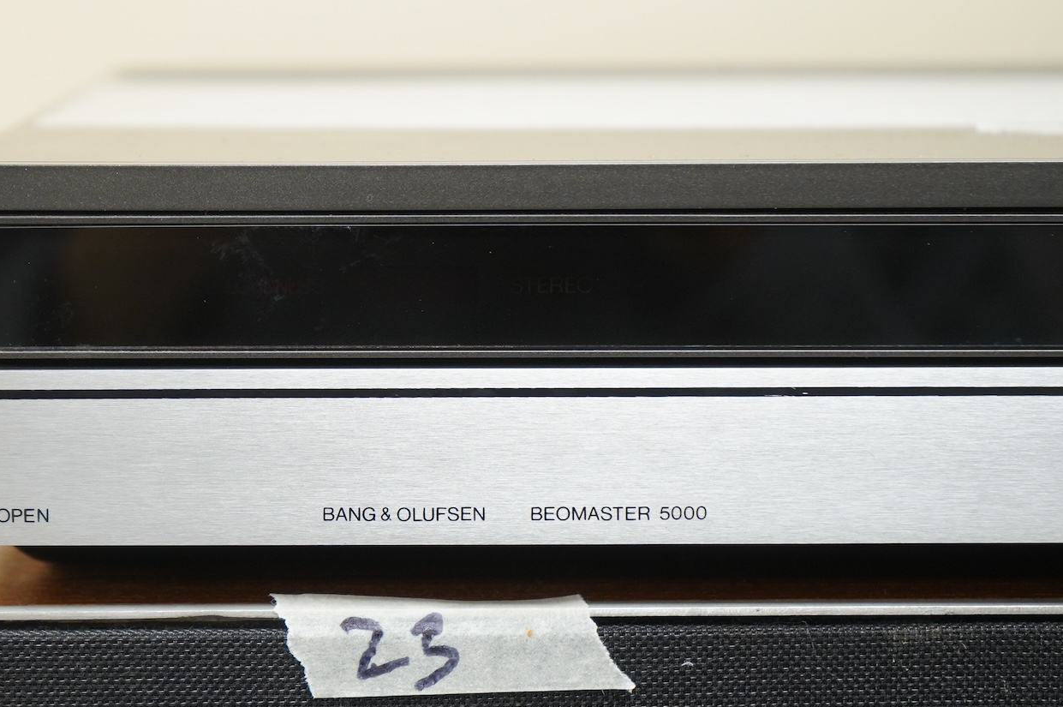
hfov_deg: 21.0
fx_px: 2861
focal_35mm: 97
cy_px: 420
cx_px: 349
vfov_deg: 14.1
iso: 2500
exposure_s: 1/100
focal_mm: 70
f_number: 5.6
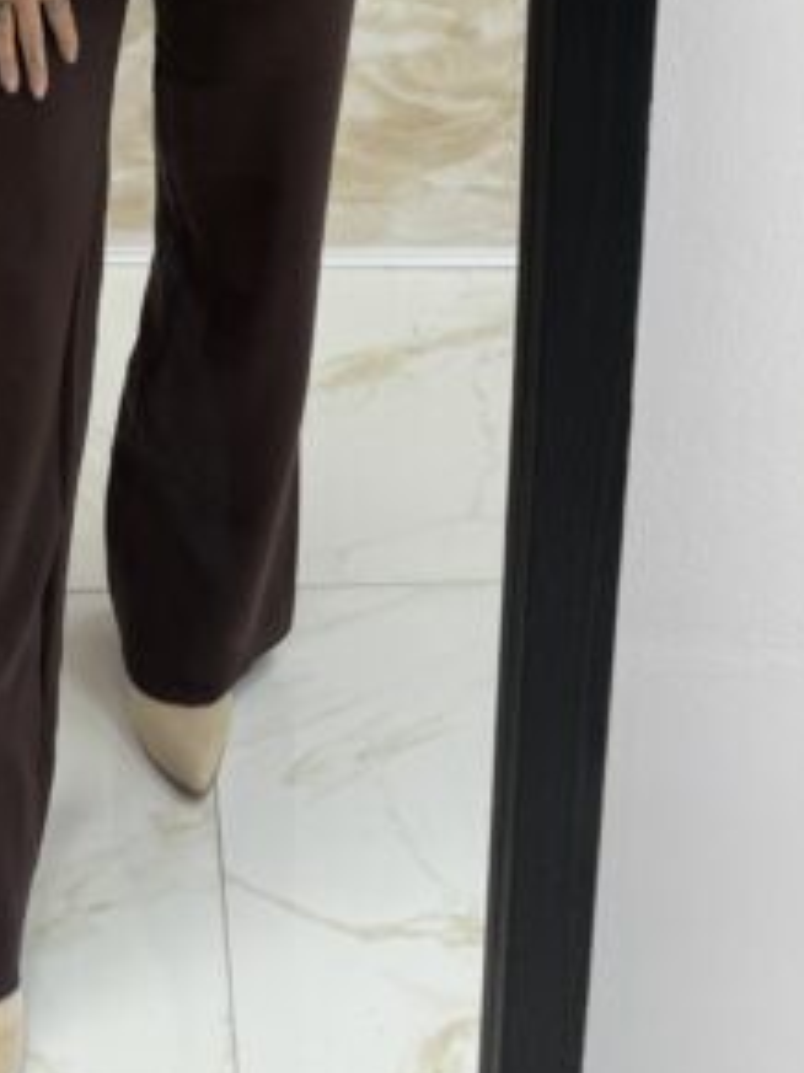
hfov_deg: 21.7
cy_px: -321
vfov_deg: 25.4
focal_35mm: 66
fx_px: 2045
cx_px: 74
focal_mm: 6.76
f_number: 1.78
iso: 64
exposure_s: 1/100
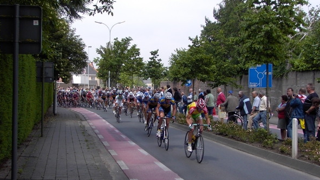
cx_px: 160
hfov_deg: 33.3
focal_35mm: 63
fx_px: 535
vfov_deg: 19.1
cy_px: 102
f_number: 2.8
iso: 70
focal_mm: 8.7
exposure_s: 1/670
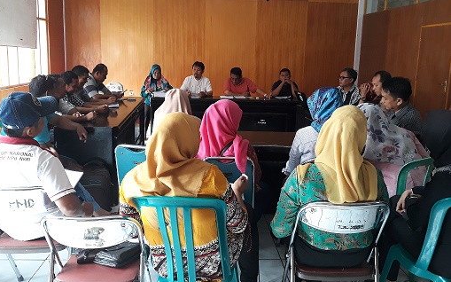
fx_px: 356
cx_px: 223
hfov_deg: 64.6
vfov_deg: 42.9
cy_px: 114
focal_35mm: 29
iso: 200
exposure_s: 1/33
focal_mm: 3.71
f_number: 1.7
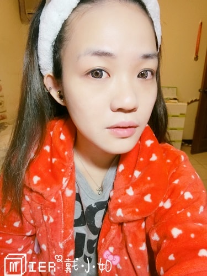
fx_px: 167
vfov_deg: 79.0
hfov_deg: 63.4
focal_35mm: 21
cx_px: 104
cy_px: 138
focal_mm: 4.58
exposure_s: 1/50
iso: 160
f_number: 2.8
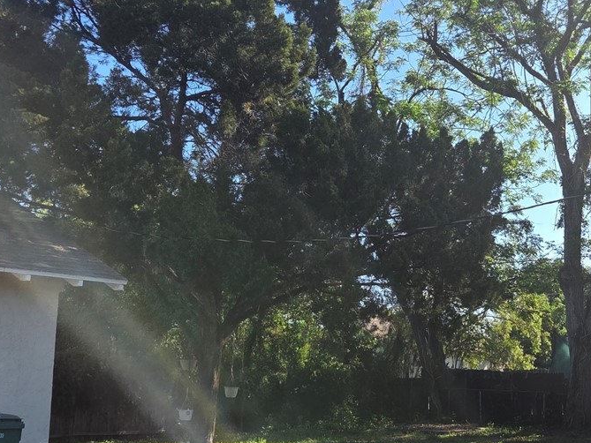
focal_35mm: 55
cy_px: 289
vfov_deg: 26.4
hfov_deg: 34.3
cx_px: 428
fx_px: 939
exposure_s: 1/2490
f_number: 1.8
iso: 80
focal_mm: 5.4
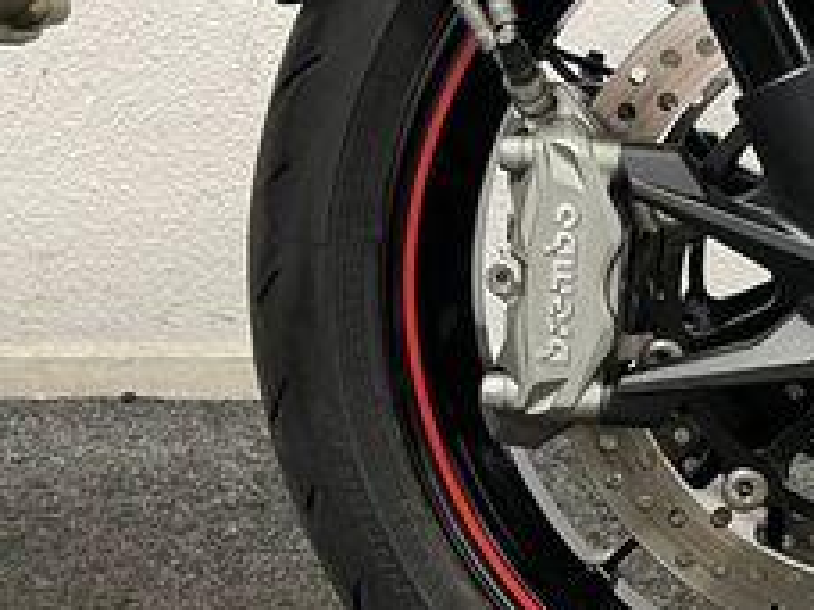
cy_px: 243
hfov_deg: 24.9
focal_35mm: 73
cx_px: 882
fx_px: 1717
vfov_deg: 20.1
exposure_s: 1/50
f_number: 1.6
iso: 160
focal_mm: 5.1
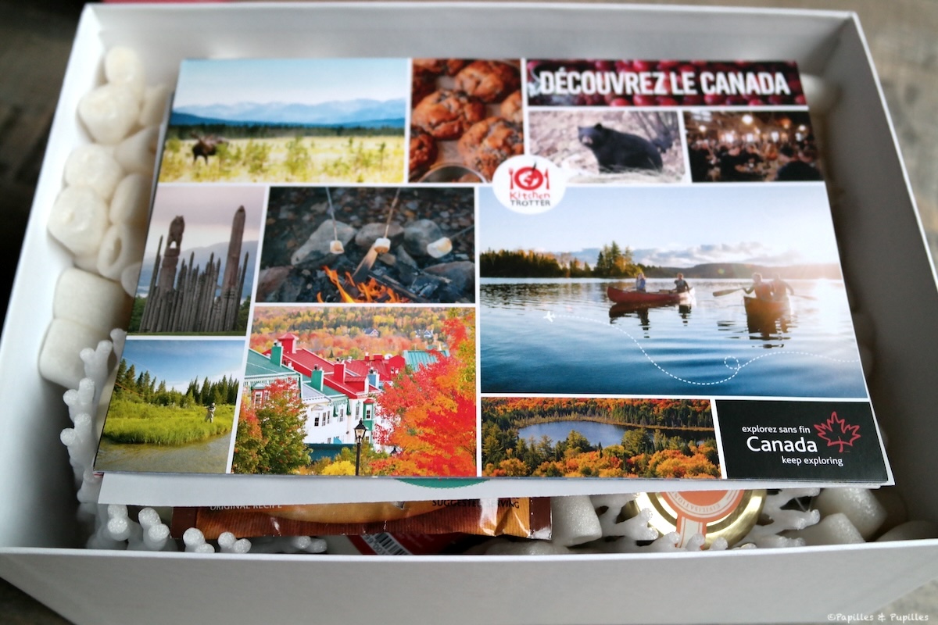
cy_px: 312
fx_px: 1042
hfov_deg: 48.5
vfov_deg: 33.4
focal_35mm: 40
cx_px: 469
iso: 800
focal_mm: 26
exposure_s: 1/50
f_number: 4
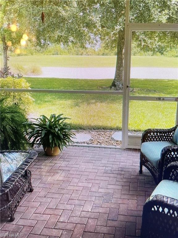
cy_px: 119
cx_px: 89
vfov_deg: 69.4
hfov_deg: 54.9
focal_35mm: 25
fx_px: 171
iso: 100
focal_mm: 5.1
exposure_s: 1/120
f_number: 1.6
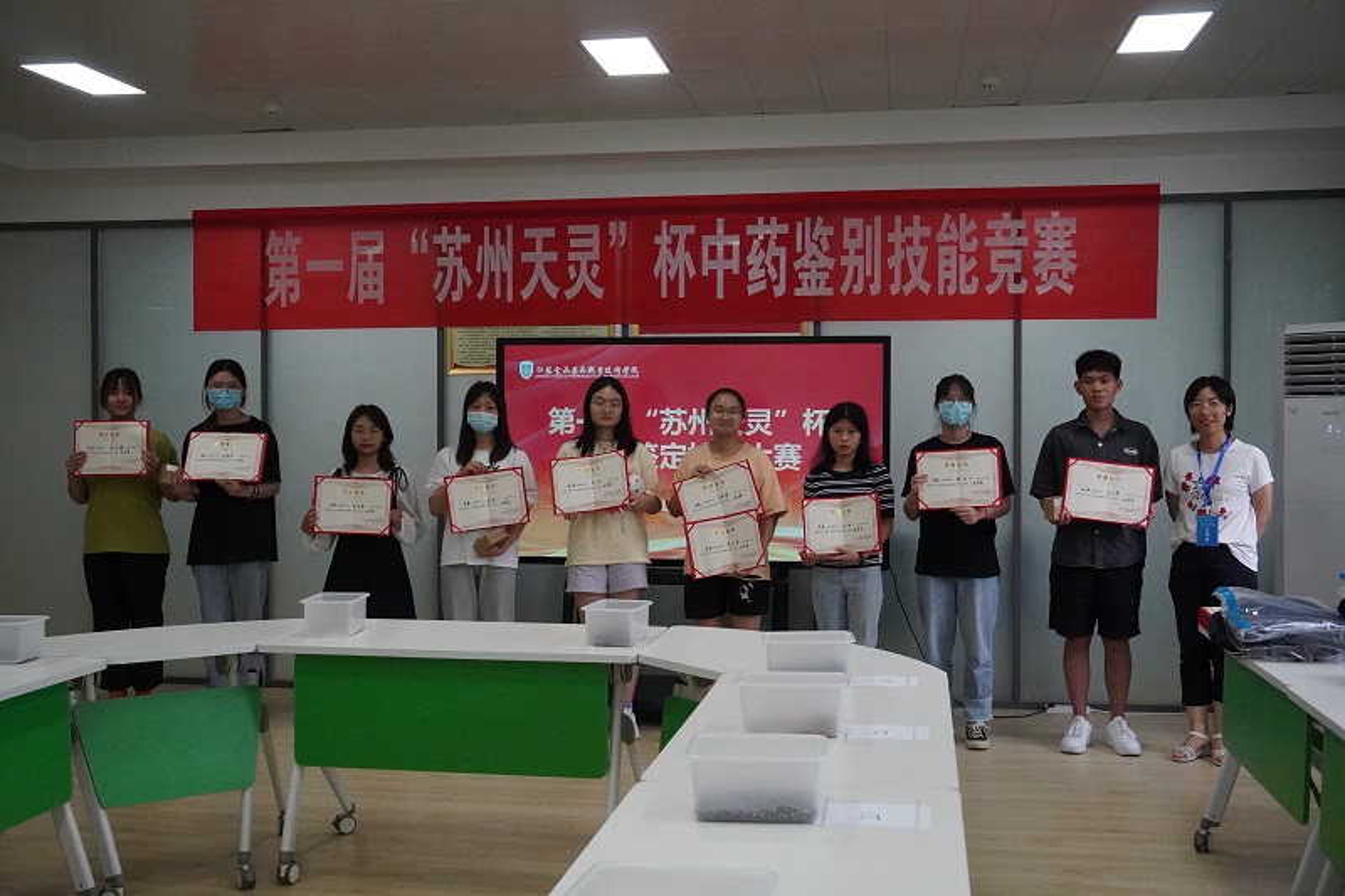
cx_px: 672
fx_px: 1401
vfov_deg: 35.5
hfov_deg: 51.3
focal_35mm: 38
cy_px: 448
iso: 5000
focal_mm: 25
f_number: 5.6
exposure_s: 1/640
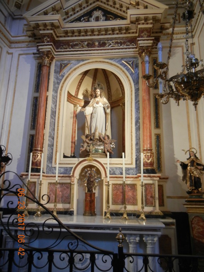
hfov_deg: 46.8
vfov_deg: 60.0
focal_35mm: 30
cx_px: 102
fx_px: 236
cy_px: 136
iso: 400
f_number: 3.5
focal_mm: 5.4
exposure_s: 1/8.9
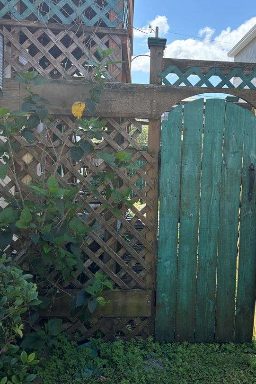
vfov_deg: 48.4
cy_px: 181
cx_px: 177
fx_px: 426
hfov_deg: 33.0
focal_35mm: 40
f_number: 1.6
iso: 50
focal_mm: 5.96
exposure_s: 1/1616
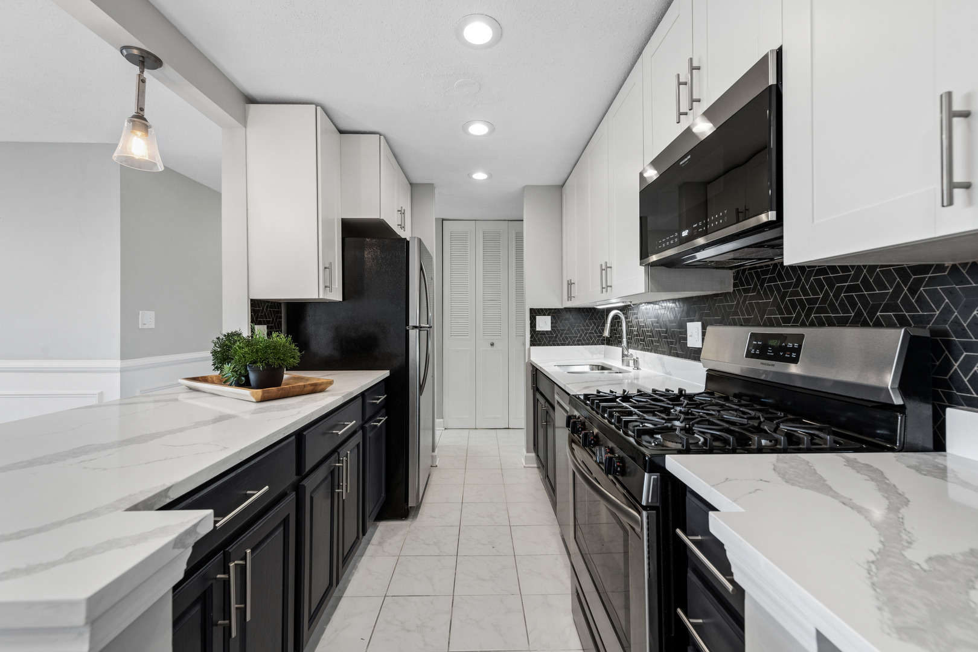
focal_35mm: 14
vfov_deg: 81.2
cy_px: 326
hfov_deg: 104.3
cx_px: 489
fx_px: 380
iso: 400
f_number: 8
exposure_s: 1/30
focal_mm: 14
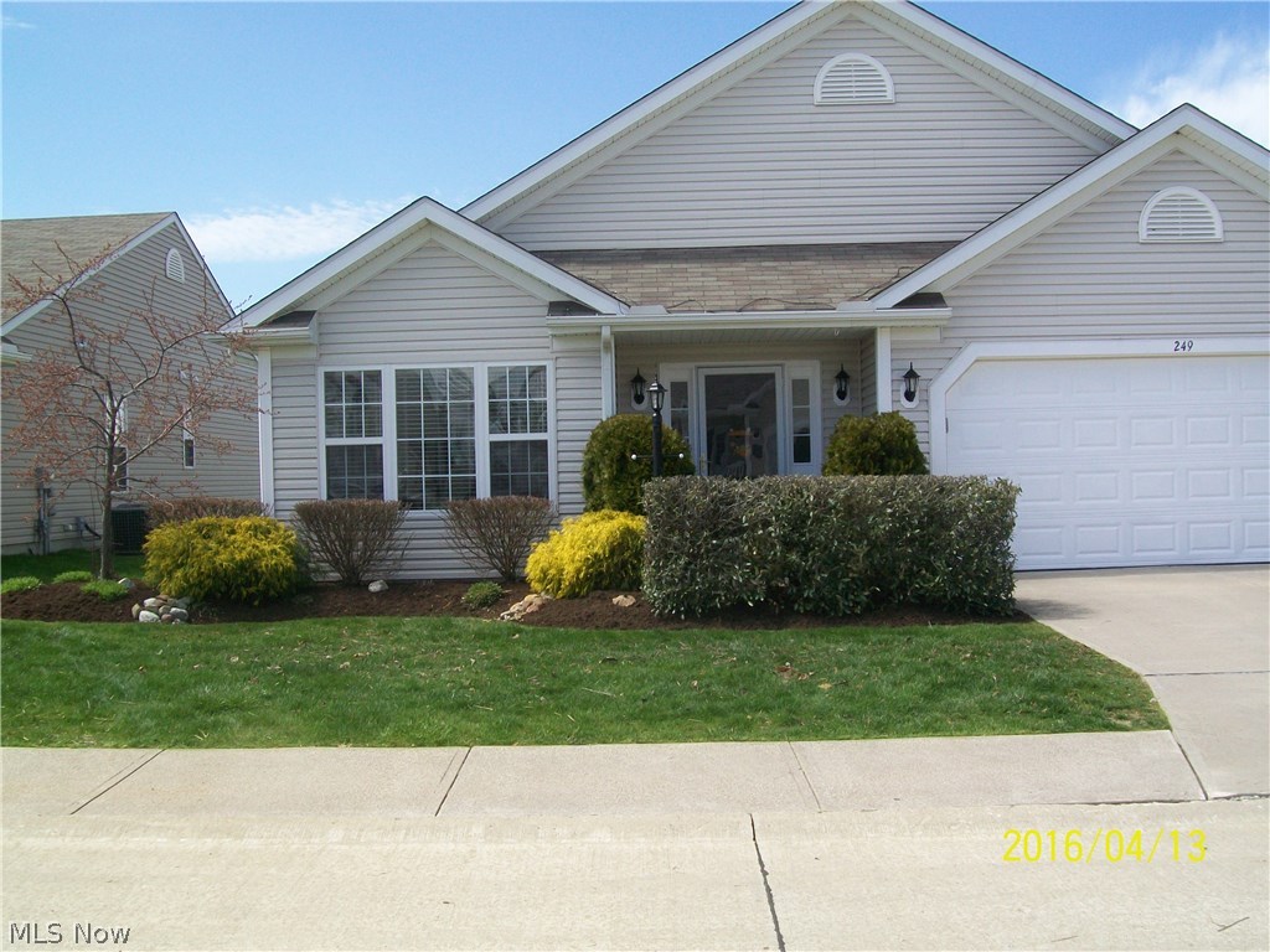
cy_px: 476
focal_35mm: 36
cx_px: 635
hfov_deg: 51.4
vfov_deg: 39.7
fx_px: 1321
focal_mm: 6
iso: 64
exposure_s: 1/320
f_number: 4.8
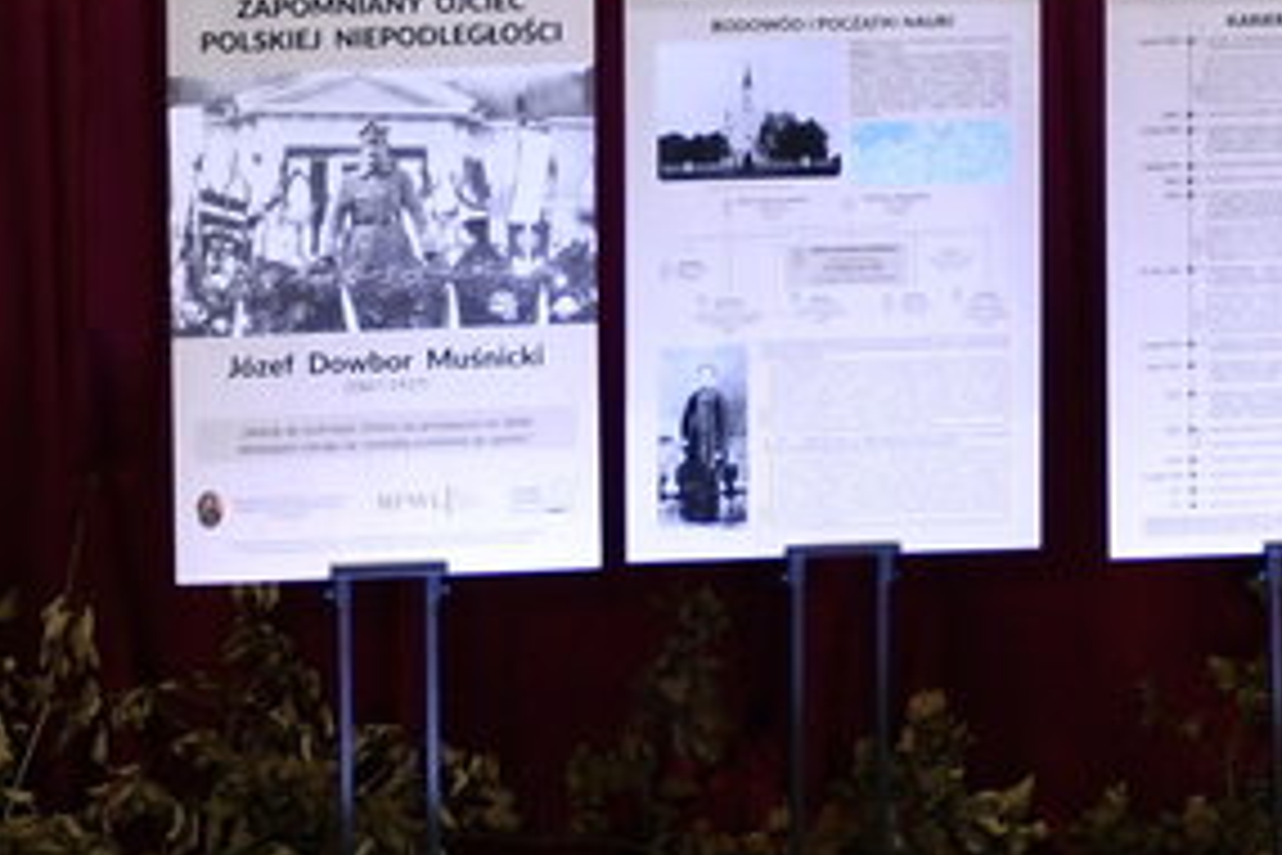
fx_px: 13139
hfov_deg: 5.6
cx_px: 945
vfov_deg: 3.7
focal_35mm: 369
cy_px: 482
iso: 1000
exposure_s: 1/125
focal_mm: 52
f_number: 4.8
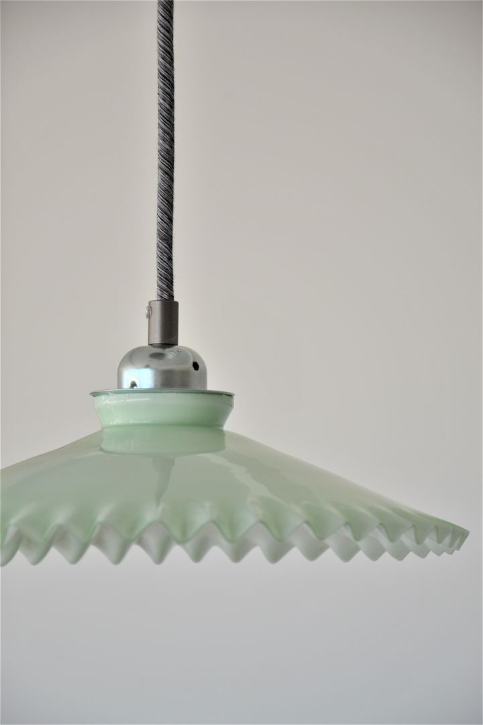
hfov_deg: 8.7
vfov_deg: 13.0
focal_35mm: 158
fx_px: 3169
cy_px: 362
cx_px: 242
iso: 400
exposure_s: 1/200
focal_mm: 105
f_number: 5.6
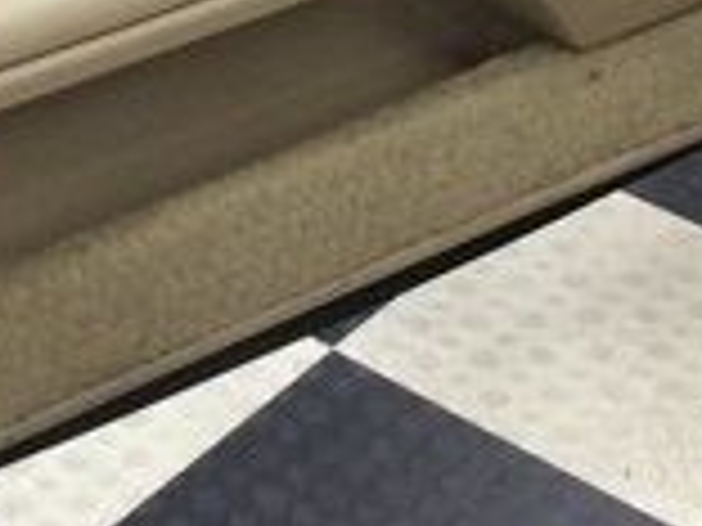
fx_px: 2657
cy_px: -117
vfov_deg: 11.1
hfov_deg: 14.9
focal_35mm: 131
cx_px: 81
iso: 64
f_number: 2.4
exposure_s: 1/24
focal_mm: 3.3
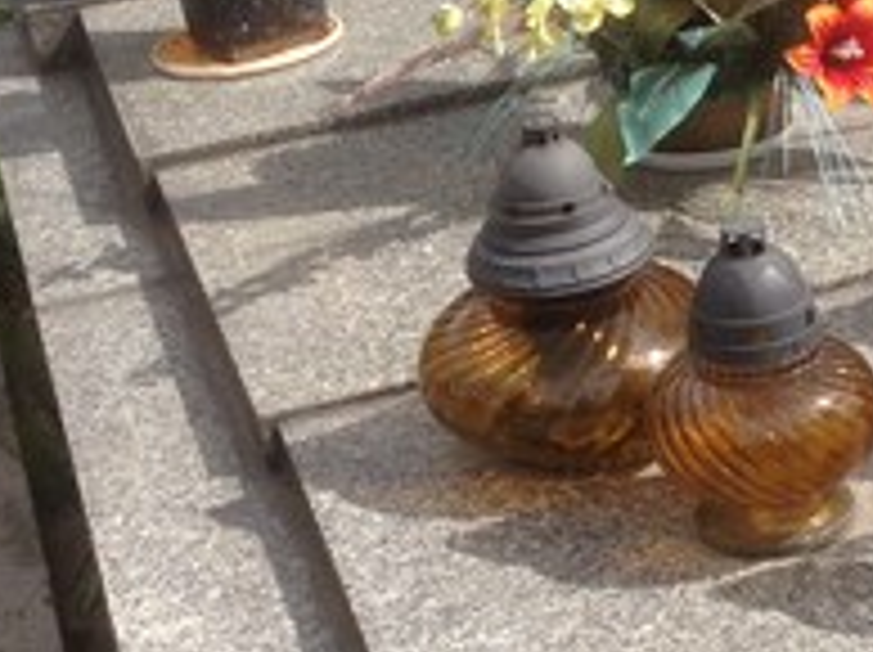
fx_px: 2746
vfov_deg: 13.5
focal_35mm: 109
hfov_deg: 17.9
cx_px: 720
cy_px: 256
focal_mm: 4.12
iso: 50
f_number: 2.4
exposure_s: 1/1427
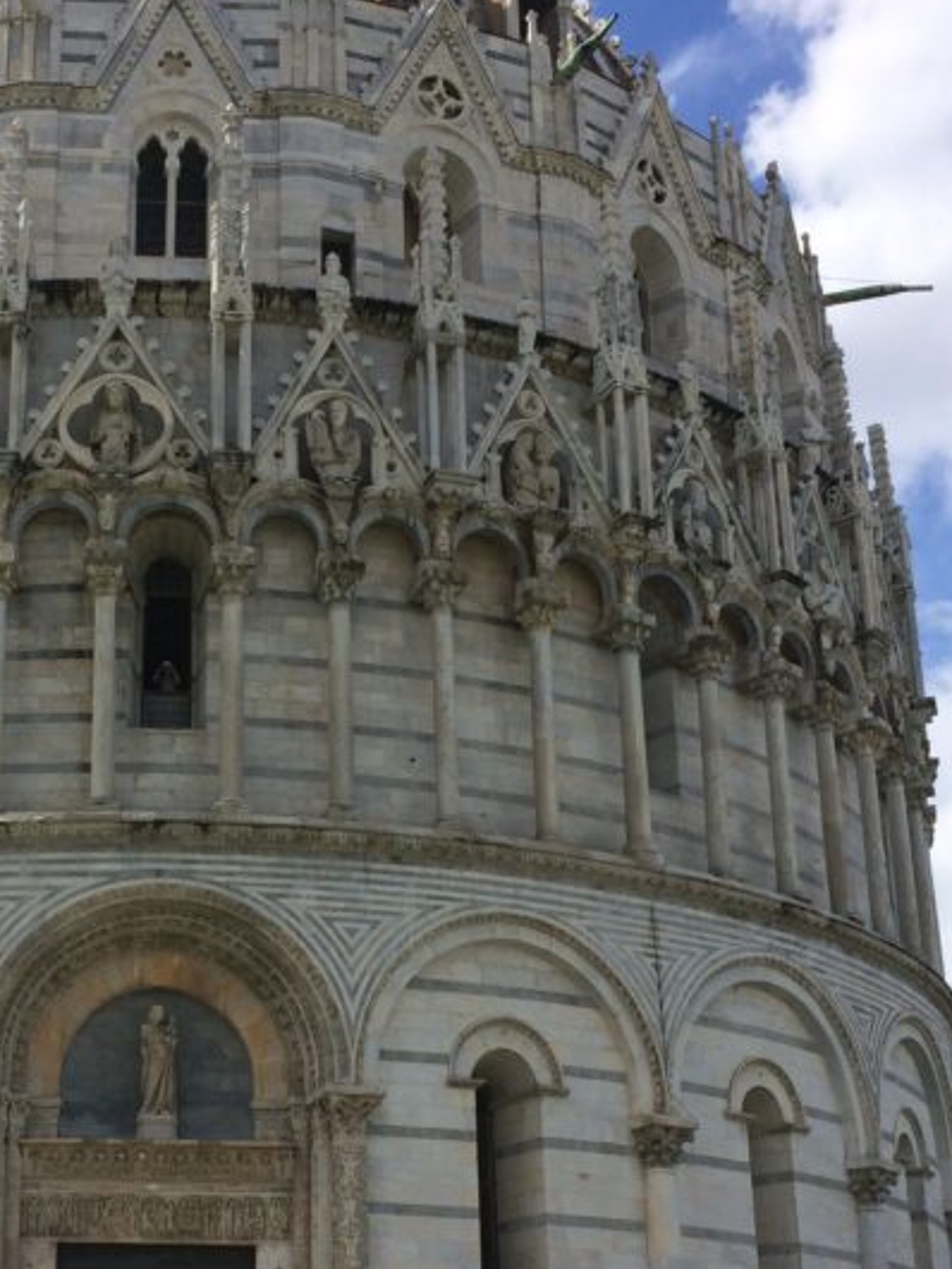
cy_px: 814
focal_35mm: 56
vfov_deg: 34.1
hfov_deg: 25.7
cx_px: 210
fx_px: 2052
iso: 32
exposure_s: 1/2740
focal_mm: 4.15
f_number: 2.2
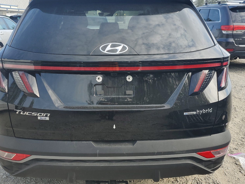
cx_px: 108
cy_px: 77
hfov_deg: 55.2
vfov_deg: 42.8
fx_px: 233
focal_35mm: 33
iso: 50
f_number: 1.5
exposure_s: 1/1000
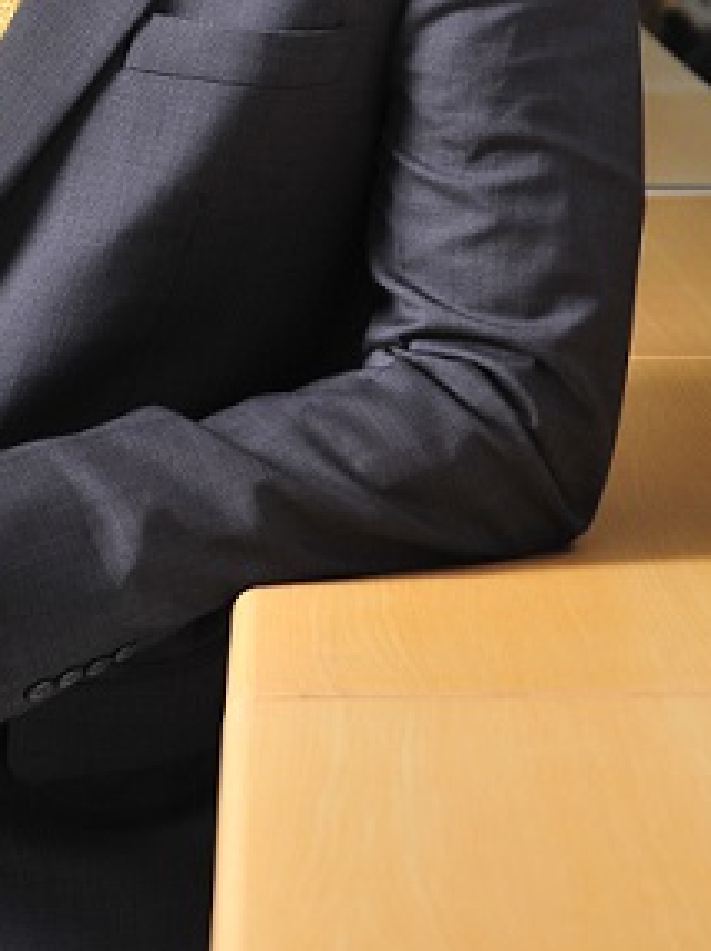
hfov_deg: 8.1
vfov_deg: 10.7
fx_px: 4992
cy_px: -155
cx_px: -50
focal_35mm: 182
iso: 250
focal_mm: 50
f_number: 4.5
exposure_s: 1/60
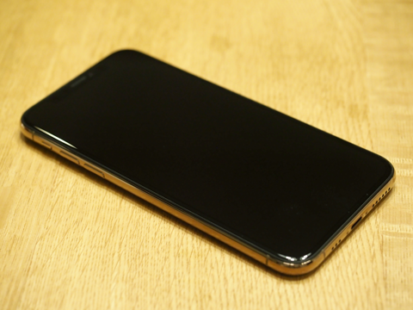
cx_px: 206
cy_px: 155
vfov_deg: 18.4
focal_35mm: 80
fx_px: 954
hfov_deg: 24.4
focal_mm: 40
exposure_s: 1/100
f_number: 4
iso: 1600
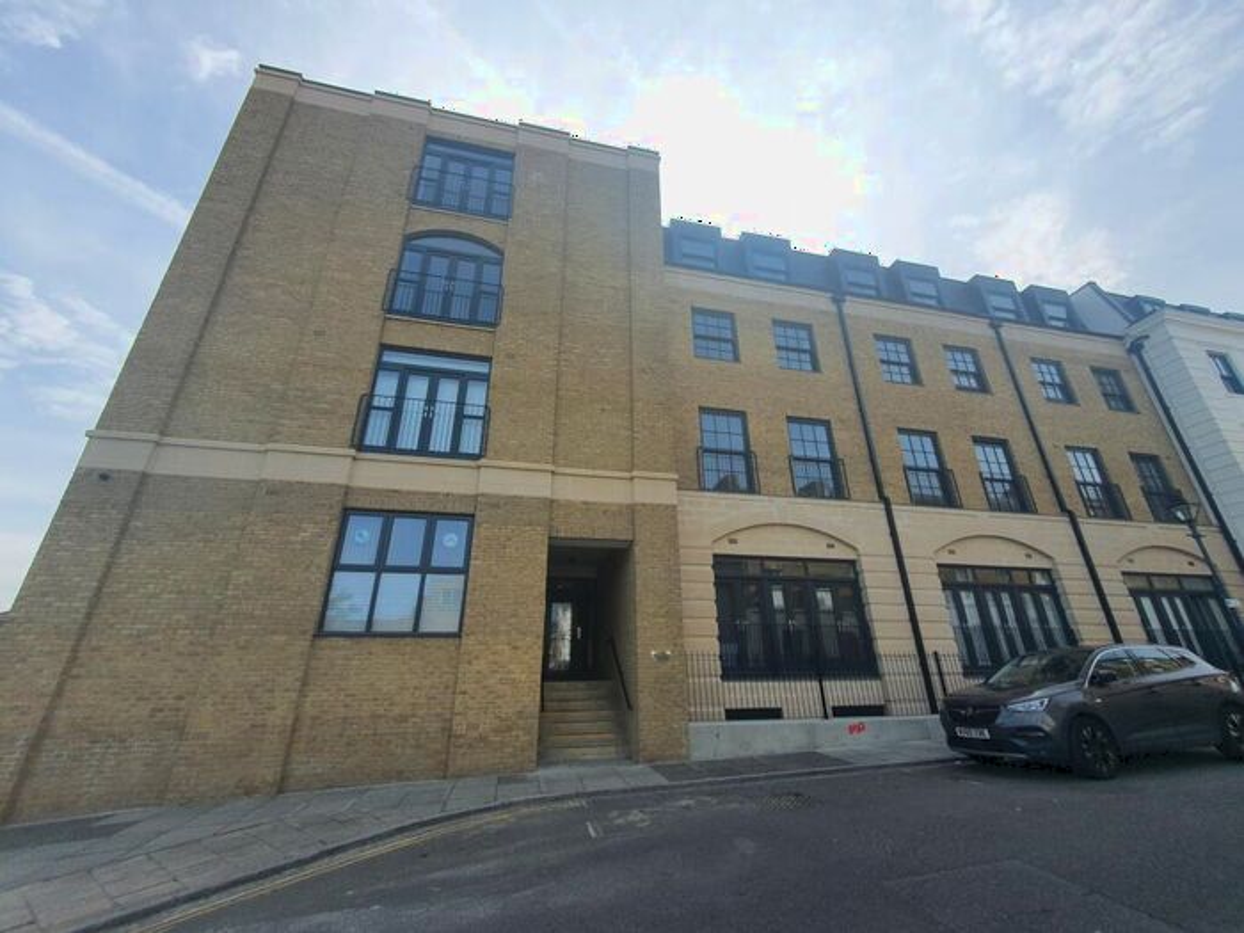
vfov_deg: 89.9
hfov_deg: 106.2
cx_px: 622
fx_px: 467
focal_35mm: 13
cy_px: 466
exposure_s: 1/1208
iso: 50
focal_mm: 1.8
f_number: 2.2
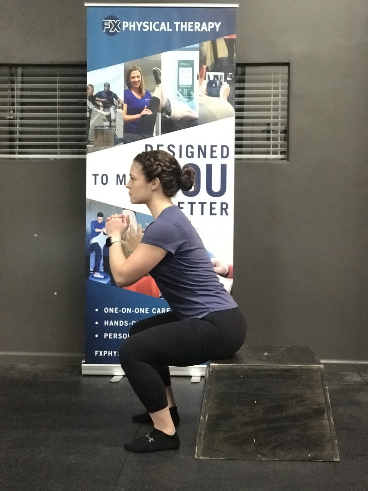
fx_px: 808
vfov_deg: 33.8
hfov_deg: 25.7
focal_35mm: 57
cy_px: 246
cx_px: 184
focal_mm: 6.6
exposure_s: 1/60
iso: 1250
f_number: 2.8
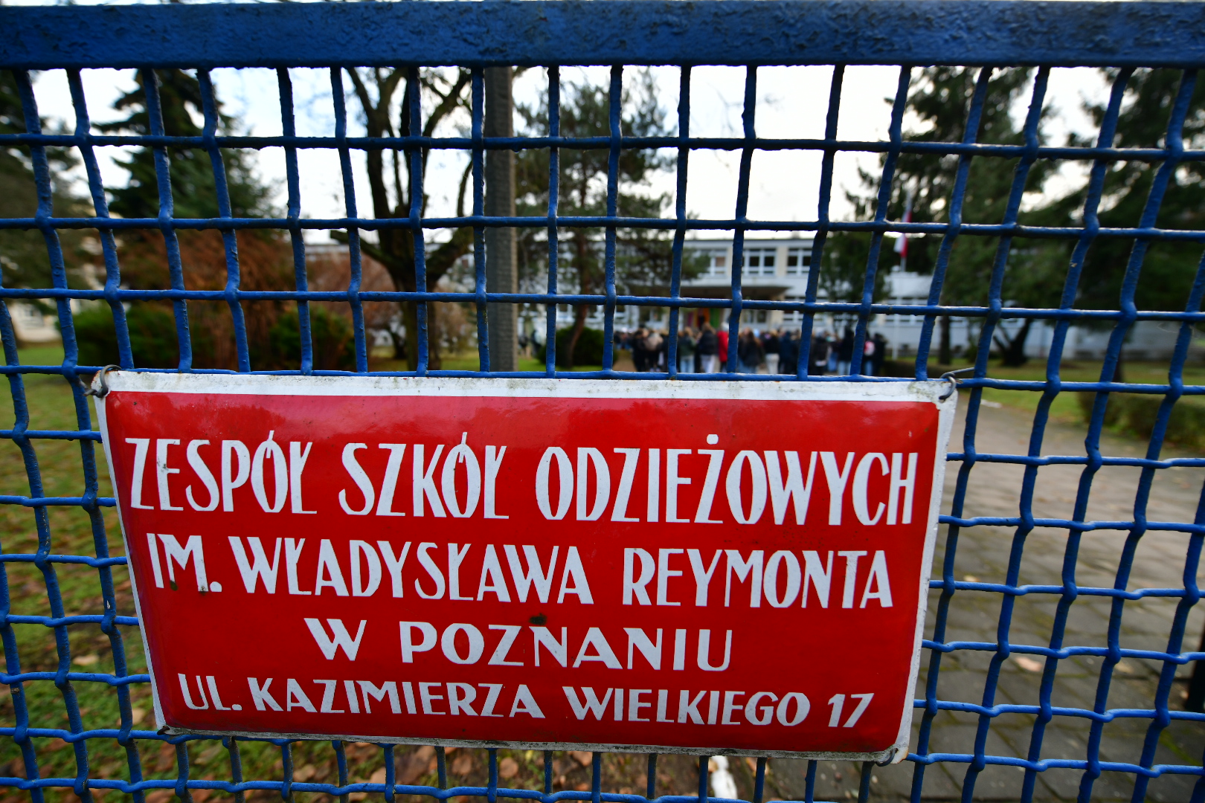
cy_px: 402
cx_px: 602
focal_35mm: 14
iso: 100
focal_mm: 14
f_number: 3.2
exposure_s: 1/160
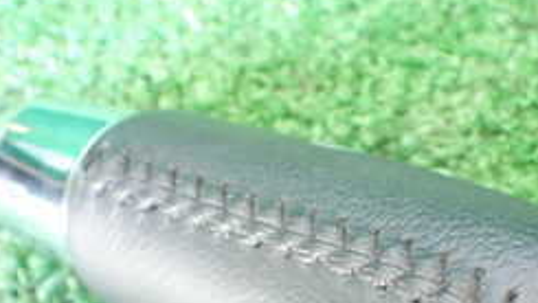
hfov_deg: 26.4
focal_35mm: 80
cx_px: 360
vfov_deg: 14.7
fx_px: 1142
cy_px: 340
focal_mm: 5.4
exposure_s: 1/30
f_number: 2.3
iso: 1000
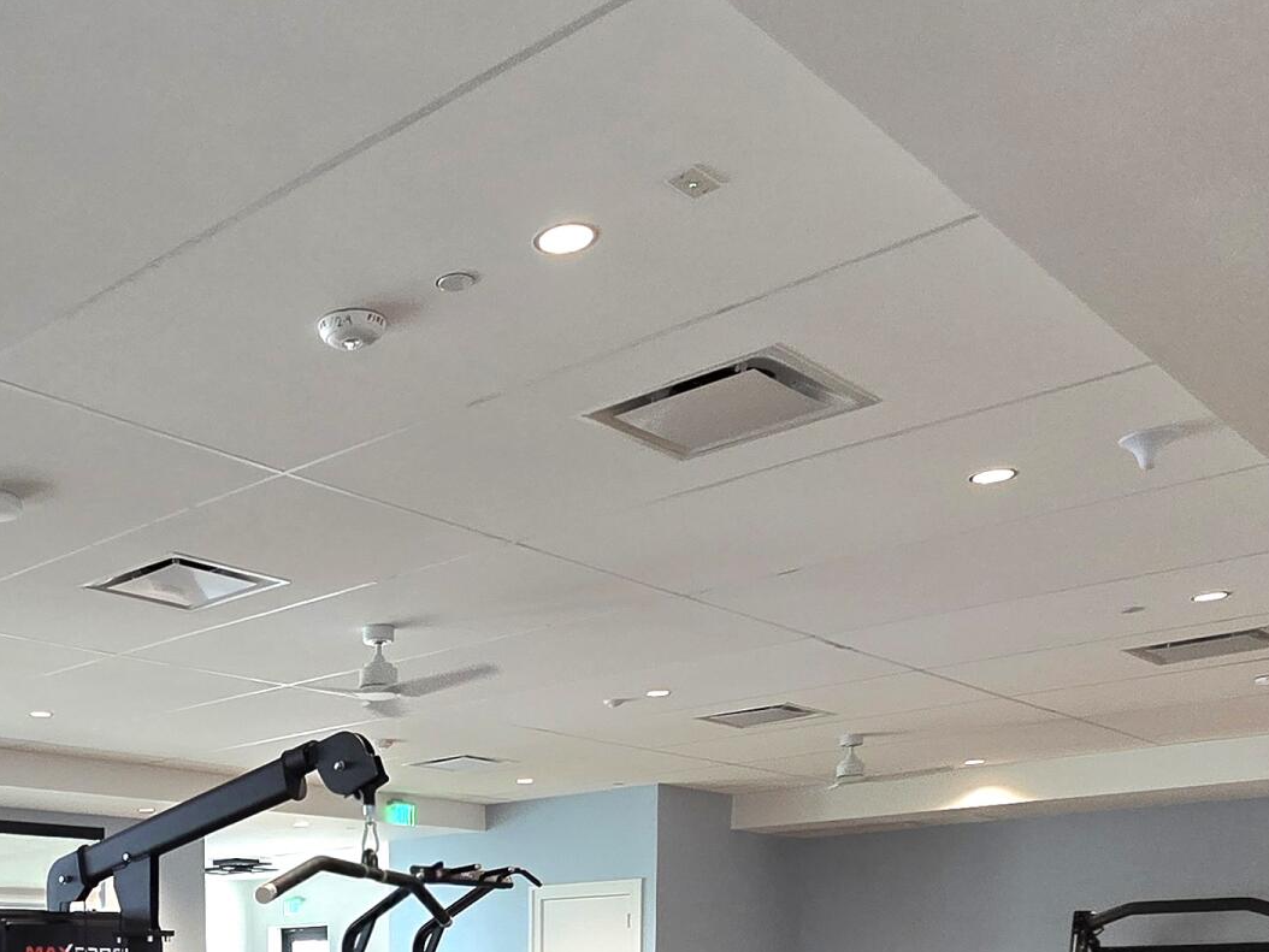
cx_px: 223
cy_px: 1158
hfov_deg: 47.0
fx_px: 1357
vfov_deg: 31.9
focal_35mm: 37
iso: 160
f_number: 2.2
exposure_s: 1/100
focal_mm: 2.2
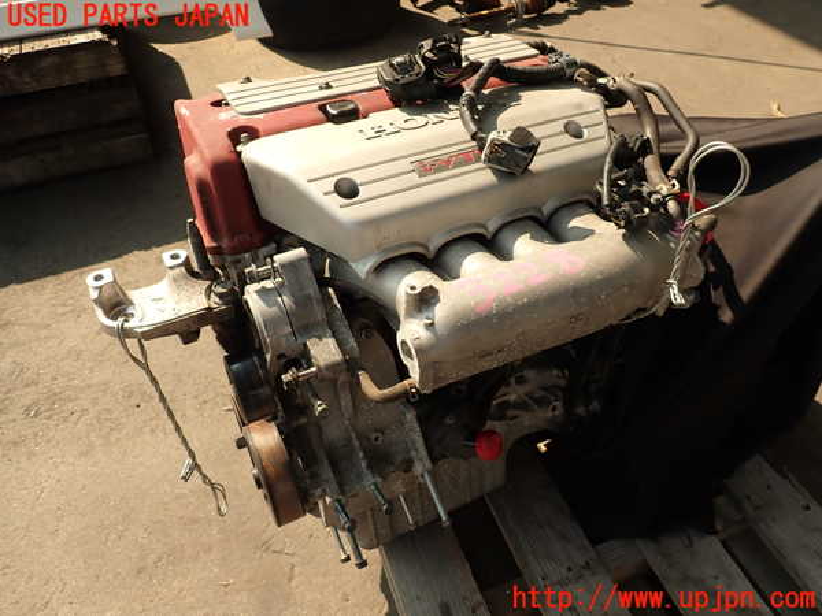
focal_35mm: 25
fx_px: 594
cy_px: 308
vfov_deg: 54.9
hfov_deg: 69.4
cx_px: 411
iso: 100
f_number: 2.8
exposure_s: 1/800
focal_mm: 4.5
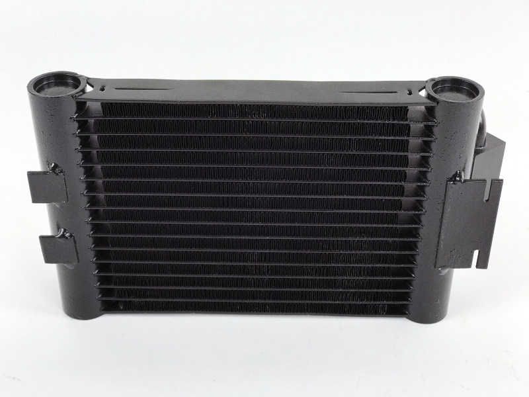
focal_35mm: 57
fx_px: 871
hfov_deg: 33.8
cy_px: 198
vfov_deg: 25.7
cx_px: 264
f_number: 2.8
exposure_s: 1/59
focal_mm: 6.6
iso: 25
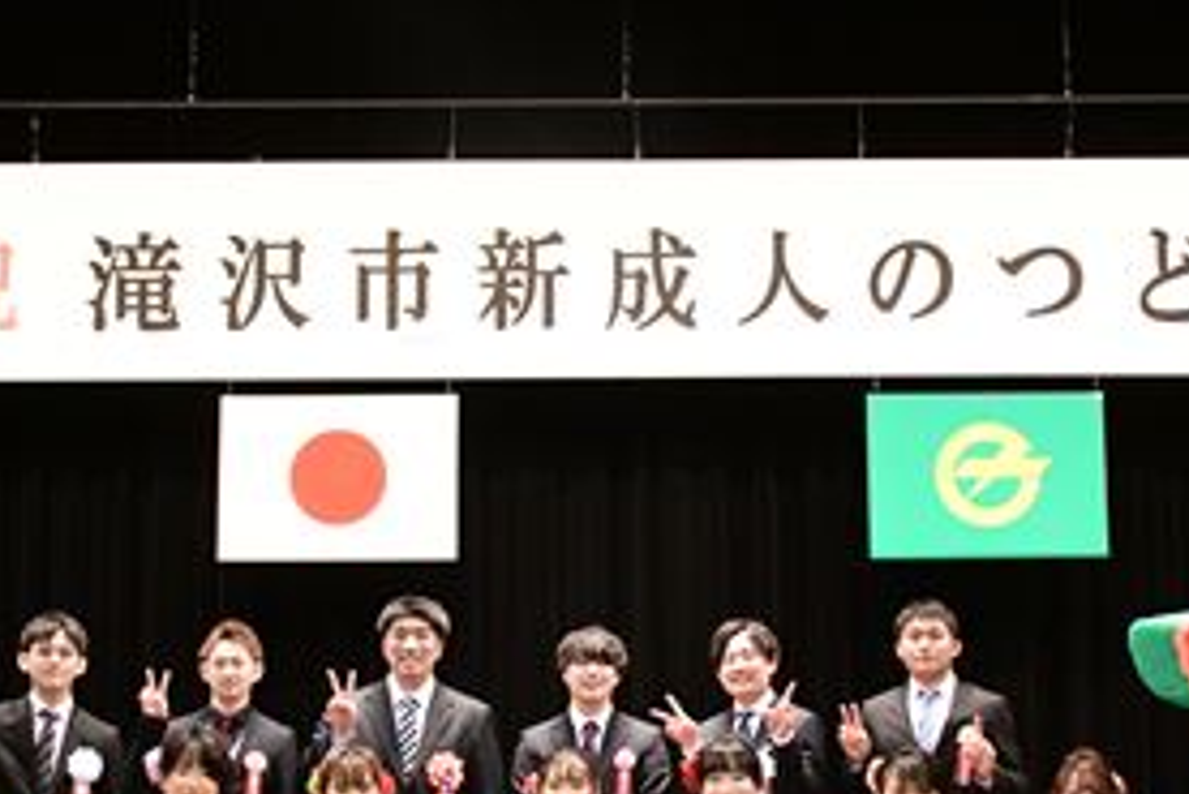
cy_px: 667
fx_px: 2148
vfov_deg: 20.6
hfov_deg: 30.9
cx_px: 682
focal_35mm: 65
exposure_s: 1/100
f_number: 7.1
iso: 10000
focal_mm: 24
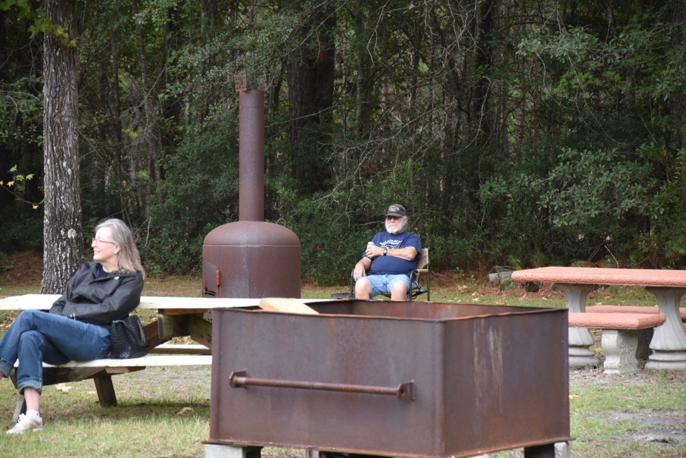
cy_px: 229
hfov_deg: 13.0
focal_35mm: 158
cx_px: 343
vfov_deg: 8.7
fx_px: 3001
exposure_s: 1/250
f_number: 5.6
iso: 640
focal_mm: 105
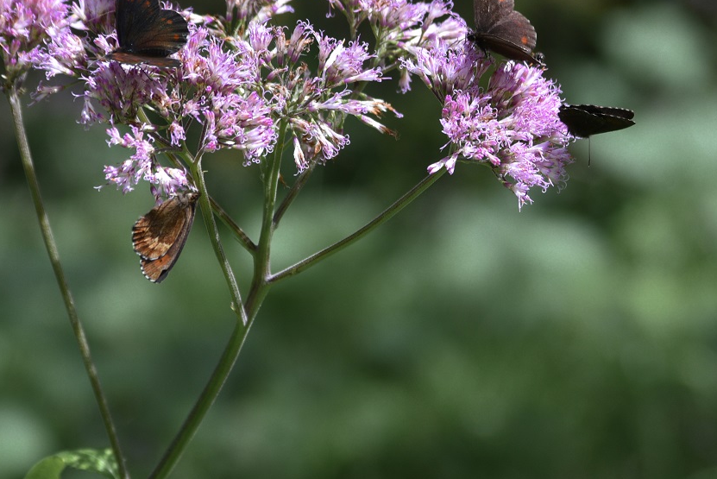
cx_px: 423
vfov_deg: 3.6
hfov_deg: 5.4
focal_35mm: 385
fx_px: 7672
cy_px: 134
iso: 320
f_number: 8
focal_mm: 200
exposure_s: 1/200
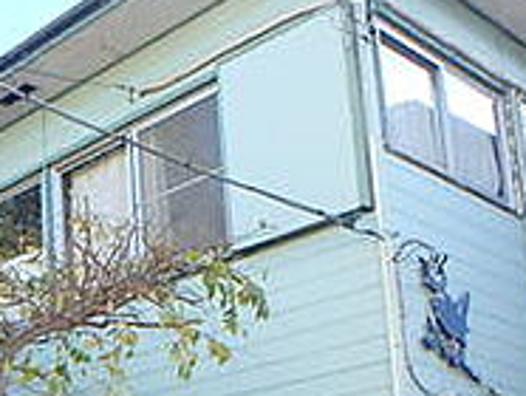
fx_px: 1065
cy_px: 508
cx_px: -57
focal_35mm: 70
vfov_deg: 19.5
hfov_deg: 25.6
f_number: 3.5
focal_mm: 3.7
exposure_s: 1/160
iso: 125
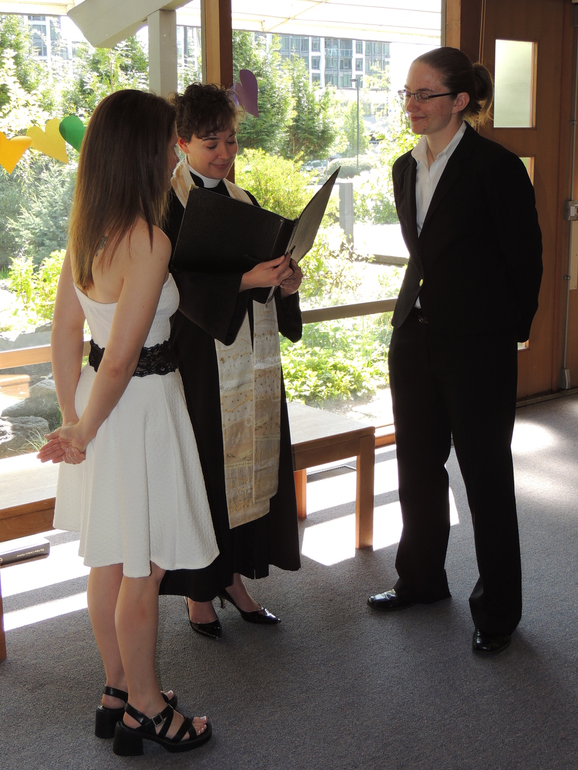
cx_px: 289
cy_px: 385
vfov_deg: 38.2
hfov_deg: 29.1
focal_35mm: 50
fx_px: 1113
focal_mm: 8.9
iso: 100
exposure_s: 1/50
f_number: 3.6
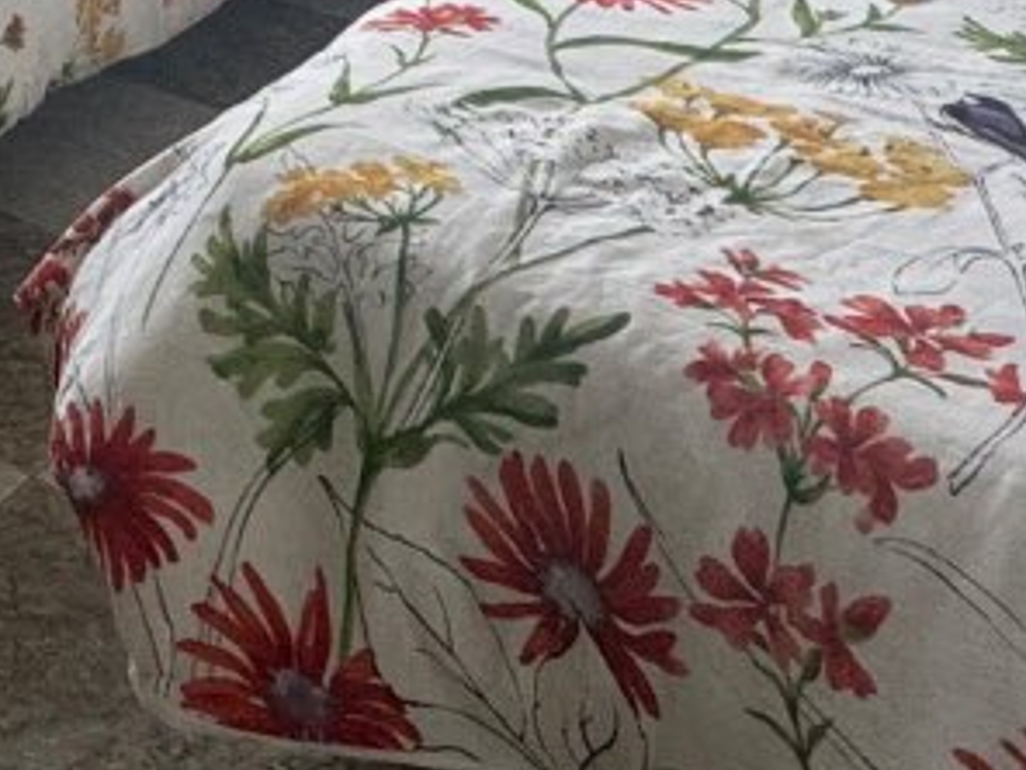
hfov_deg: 22.5
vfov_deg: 17.3
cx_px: -516
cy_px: -571
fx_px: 2104
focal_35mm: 71
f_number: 2.2
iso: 125
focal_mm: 2.22
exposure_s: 1/99
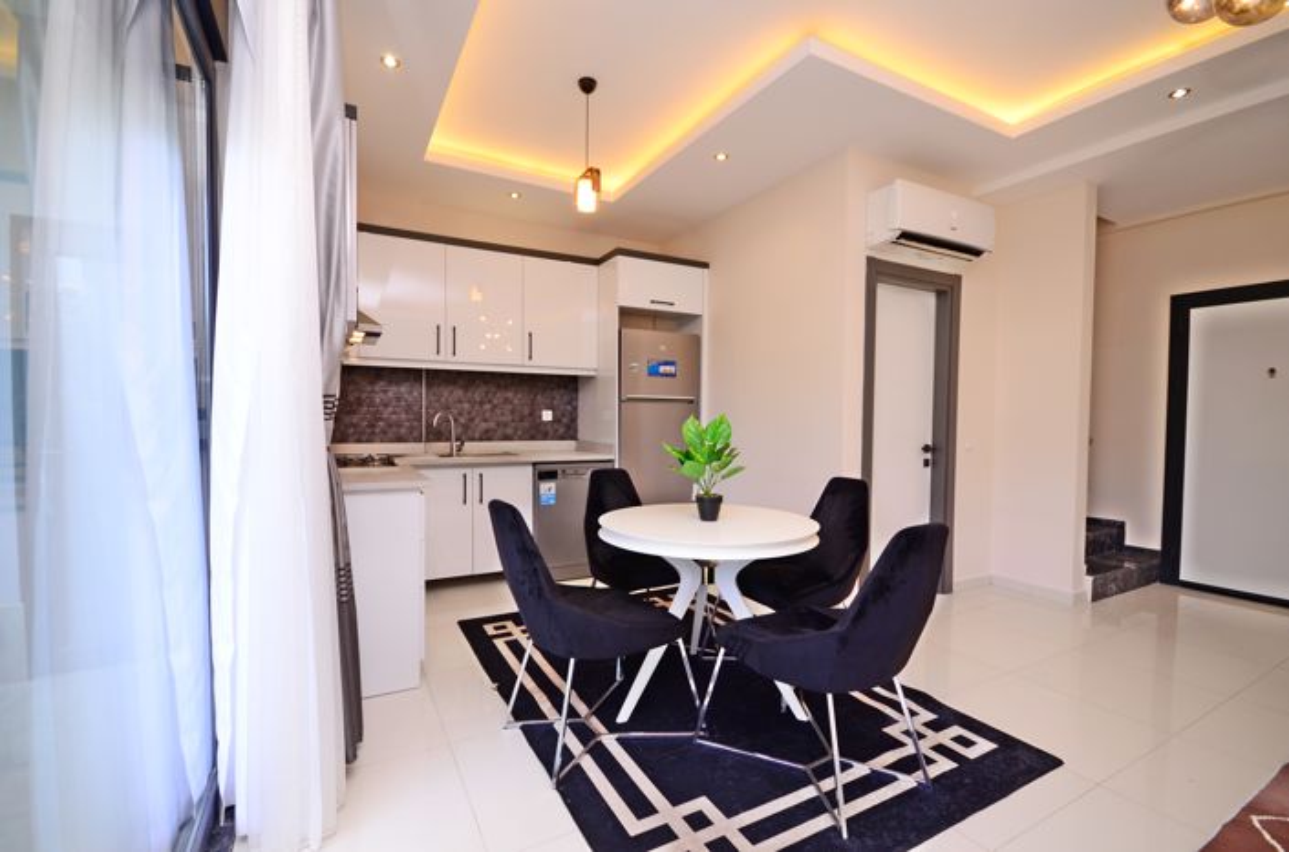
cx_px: 644
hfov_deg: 100.5
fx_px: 536
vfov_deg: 77.0
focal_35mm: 15
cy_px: 426
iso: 320
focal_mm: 10
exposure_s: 1/60
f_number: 5.6
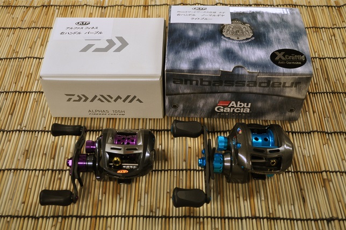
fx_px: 461
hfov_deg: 41.2
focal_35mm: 48
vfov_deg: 28.0
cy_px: 115
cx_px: 173
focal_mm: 32
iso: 800
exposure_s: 1/60
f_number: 4.8
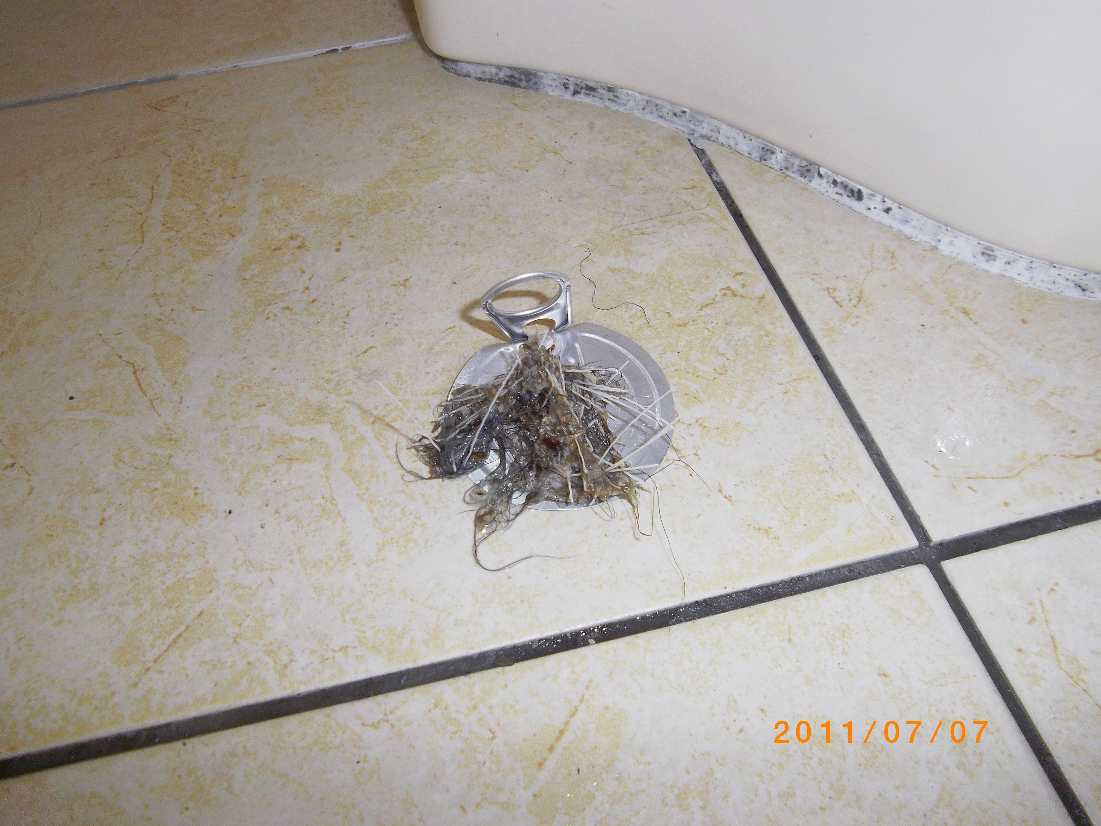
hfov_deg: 65.3
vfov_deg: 51.4
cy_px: 413
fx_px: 859
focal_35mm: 27
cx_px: 550
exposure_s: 1/50
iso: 100
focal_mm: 4.9
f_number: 3.2
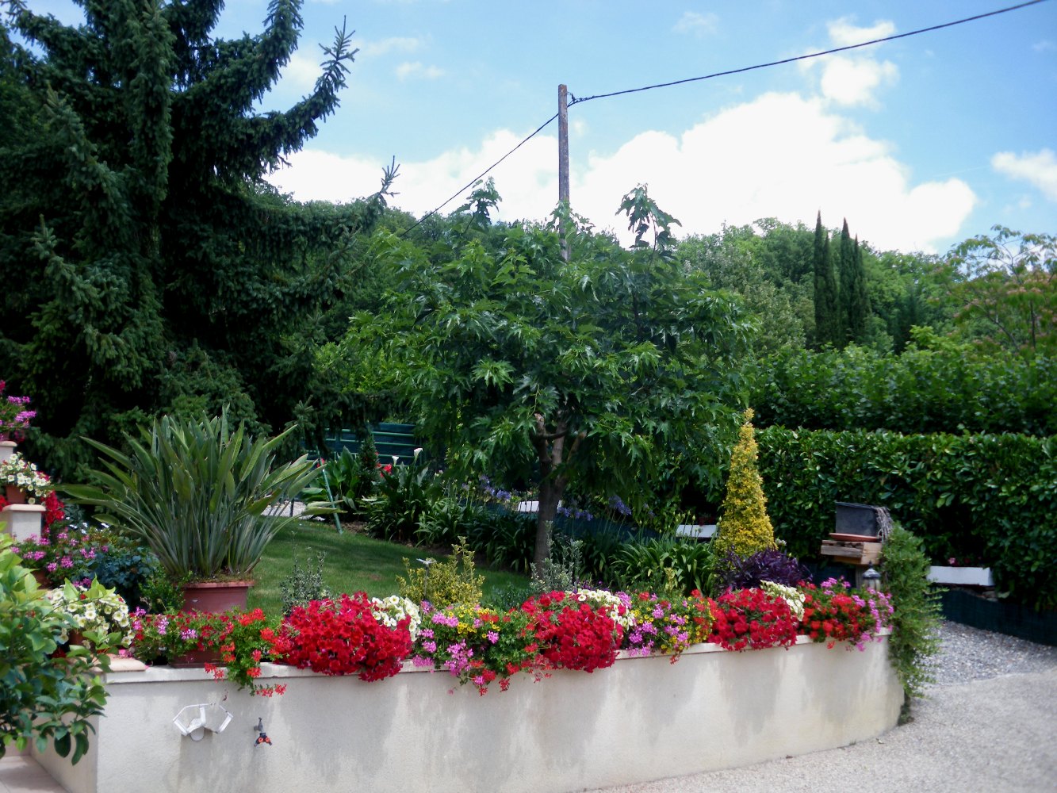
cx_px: 528
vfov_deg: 39.7
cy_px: 396
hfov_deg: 51.4
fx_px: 1099
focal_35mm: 36
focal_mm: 6.3
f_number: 3.5
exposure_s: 1/200
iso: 64
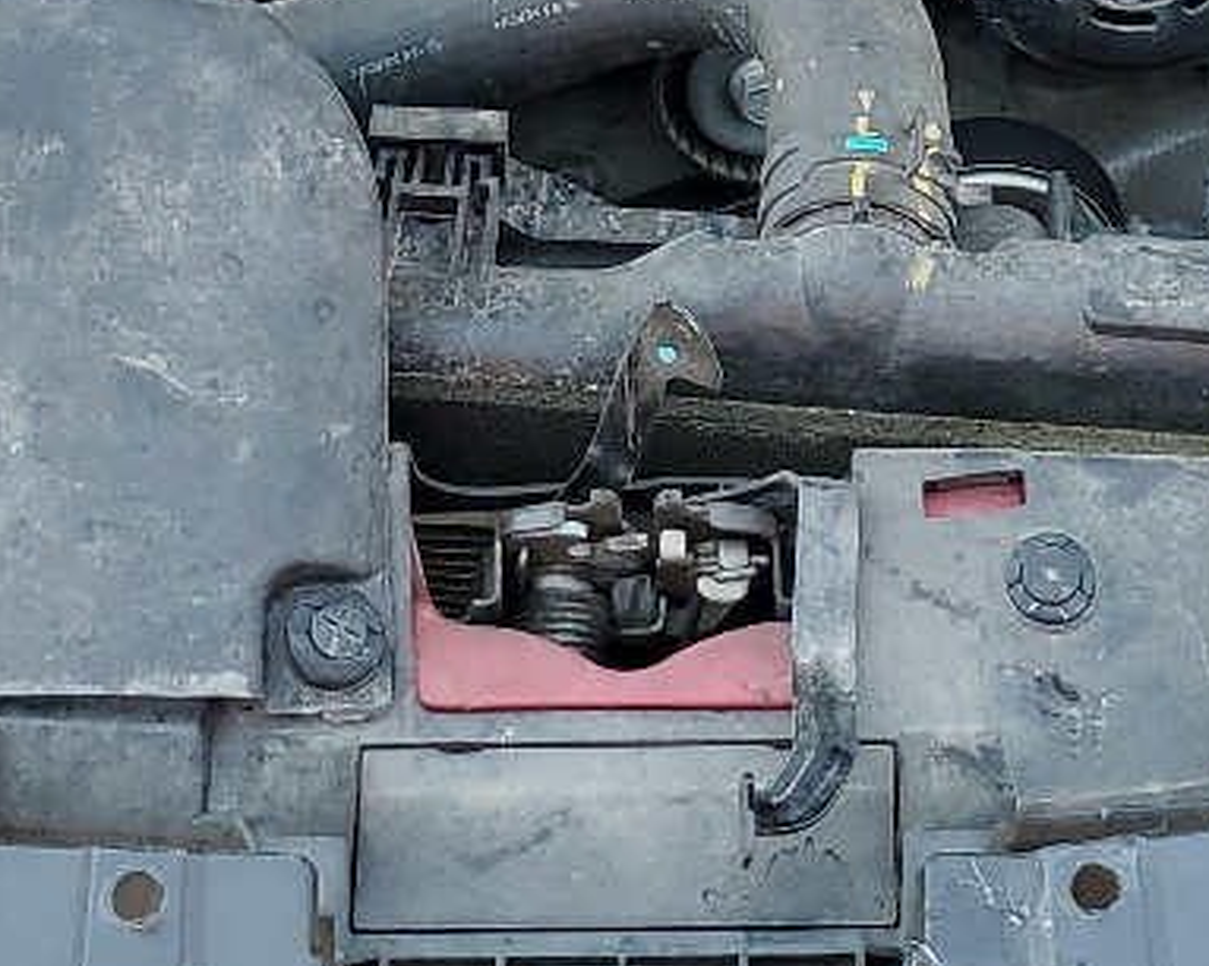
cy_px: -780
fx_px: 3791
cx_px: 597
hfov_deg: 18.1
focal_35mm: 106
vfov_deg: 13.1
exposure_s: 1/556
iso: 50
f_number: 1.5
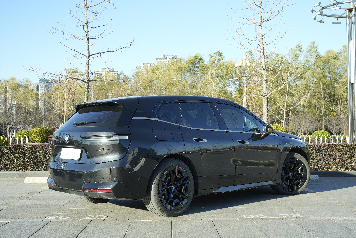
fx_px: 435
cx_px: 178
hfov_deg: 44.5
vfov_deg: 30.5
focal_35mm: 44
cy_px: 119
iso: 100
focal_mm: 44
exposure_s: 1/80
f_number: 8
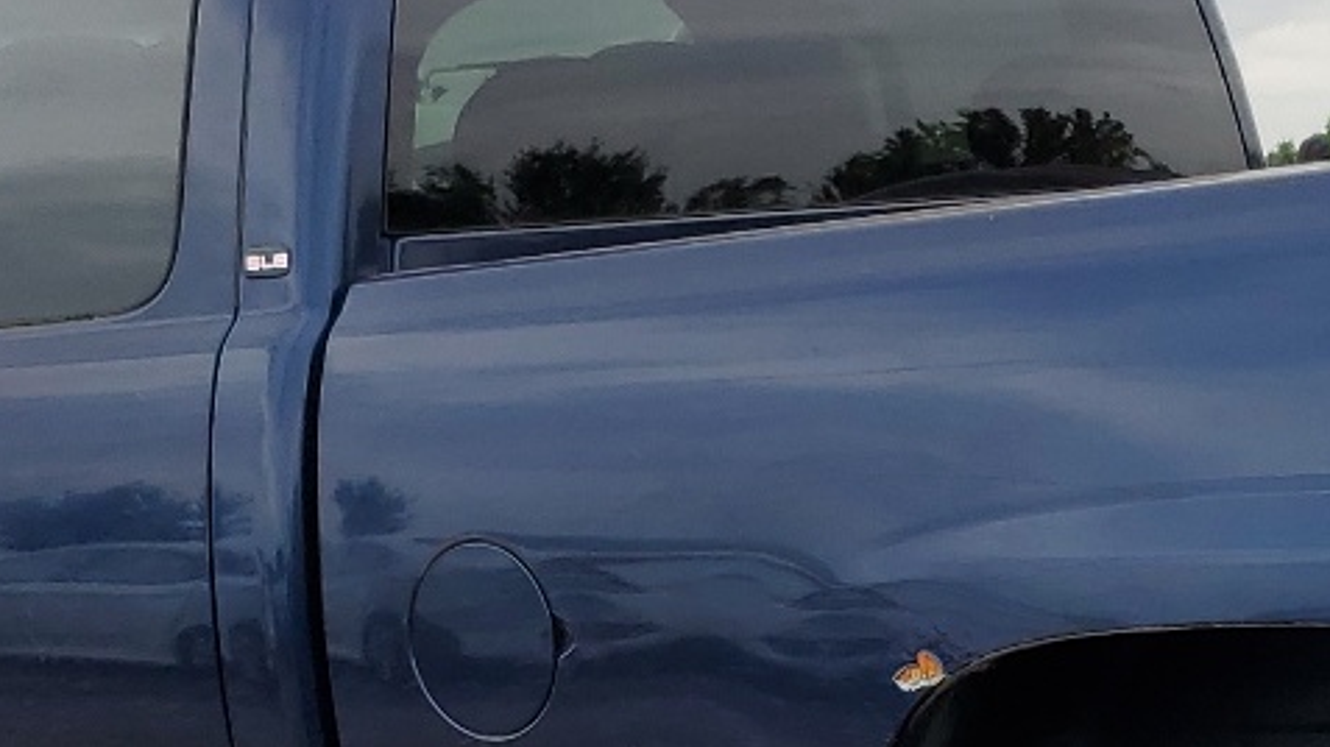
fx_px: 3349
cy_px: 686
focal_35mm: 95
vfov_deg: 12.6
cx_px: 1043
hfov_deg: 22.2
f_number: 1.5
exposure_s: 1/1429
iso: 50
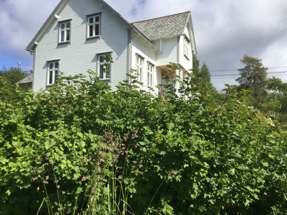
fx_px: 265
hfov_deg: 56.8
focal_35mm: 32
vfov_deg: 44.2
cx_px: 144
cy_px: 107
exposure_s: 1/1456
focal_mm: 3.3
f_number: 2.4
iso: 25
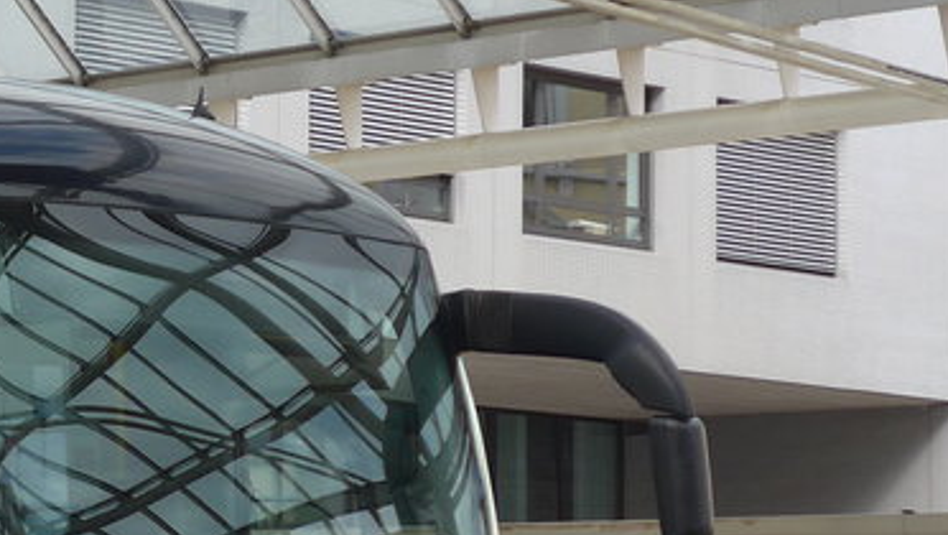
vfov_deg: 7.1
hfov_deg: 11.9
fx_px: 4327
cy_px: 382
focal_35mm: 172
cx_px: -525
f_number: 3.2
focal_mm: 10.1
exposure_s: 1/320
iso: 80
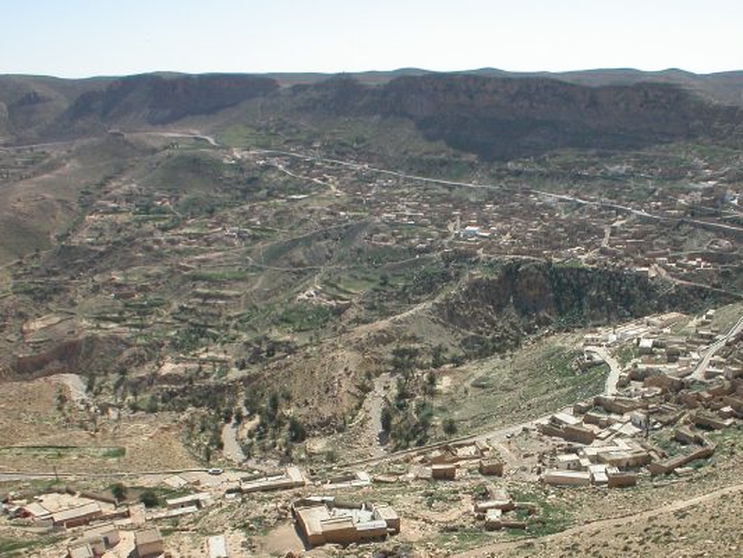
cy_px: 396
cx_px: 468
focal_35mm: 57
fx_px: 1224
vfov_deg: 25.5
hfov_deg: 33.6
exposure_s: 1/177
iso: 100
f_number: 5.3
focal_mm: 7.85
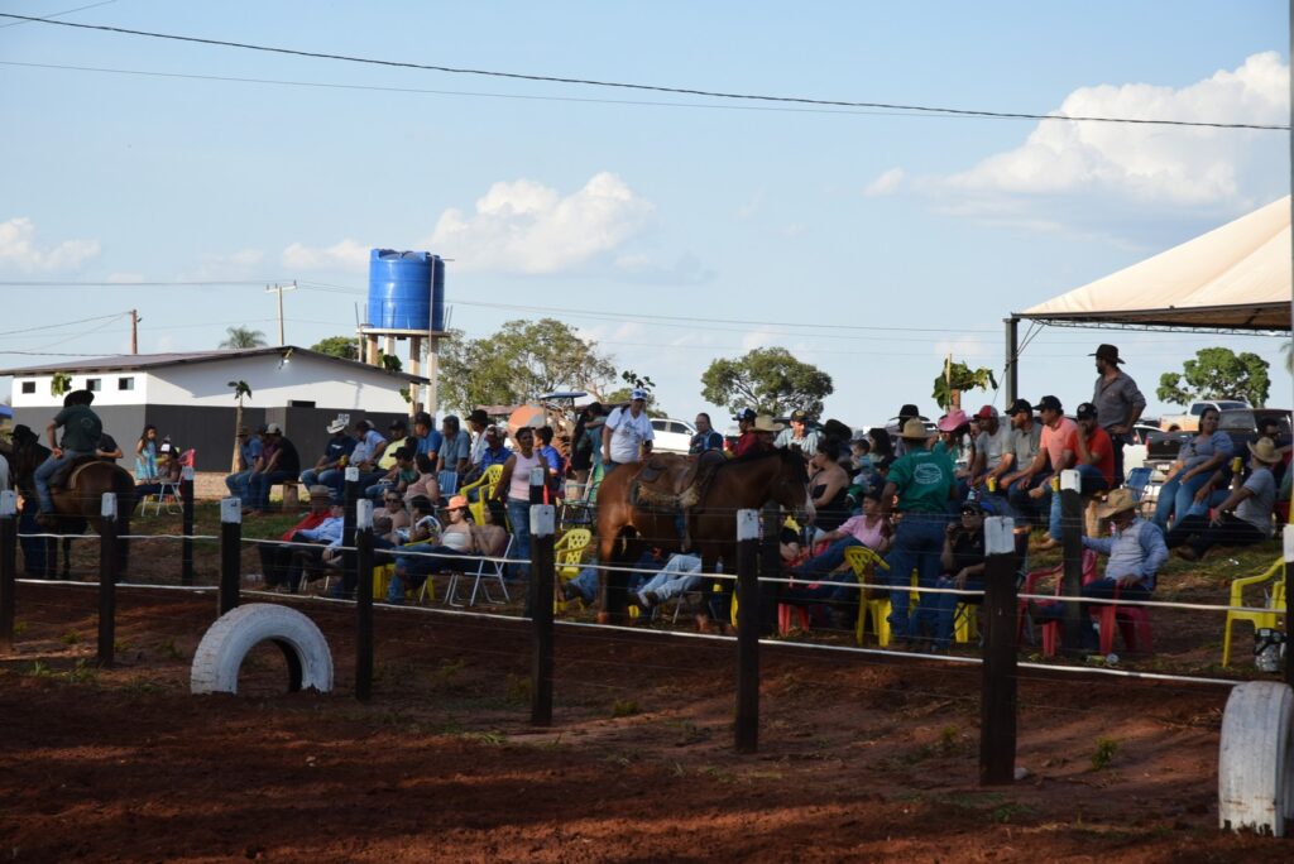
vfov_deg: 13.1
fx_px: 3776
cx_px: 647
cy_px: 432
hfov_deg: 19.4
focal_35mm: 105
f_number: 7.1
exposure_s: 1/800
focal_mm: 70
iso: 400
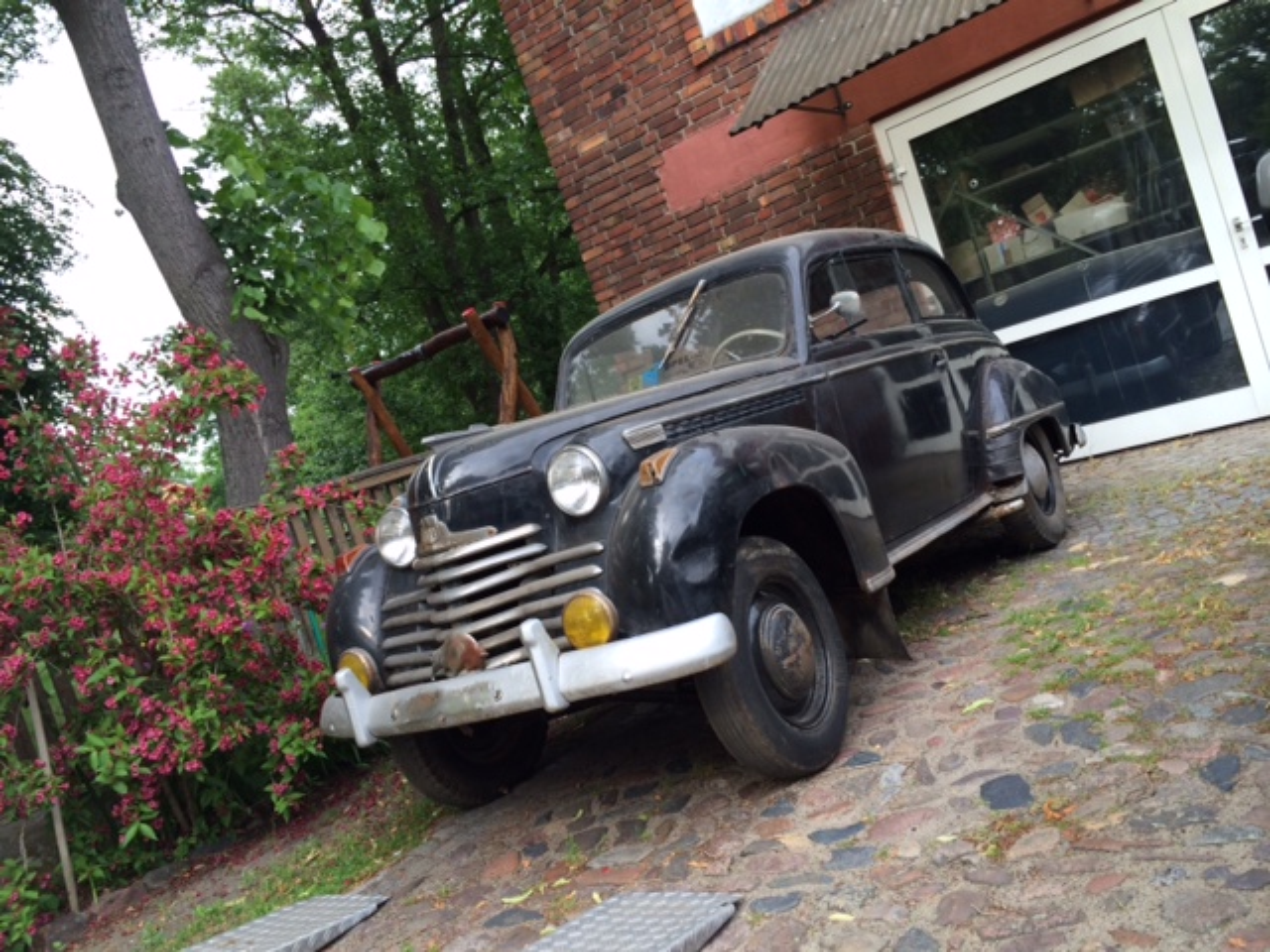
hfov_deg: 60.0
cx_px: 635
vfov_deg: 46.8
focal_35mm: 30
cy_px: 476
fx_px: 1101
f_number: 2.2
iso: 32
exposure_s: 1/208
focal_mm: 4.12
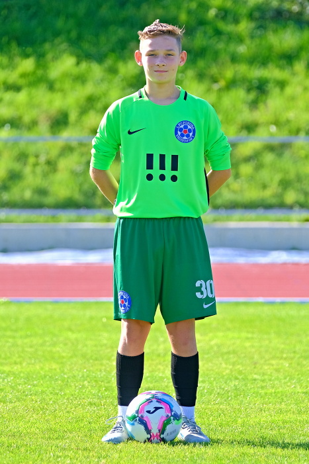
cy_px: 232
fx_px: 2228
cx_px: 154
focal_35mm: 173
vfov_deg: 11.9
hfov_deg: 7.9
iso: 320
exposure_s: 1/1300
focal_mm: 115
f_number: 2.8
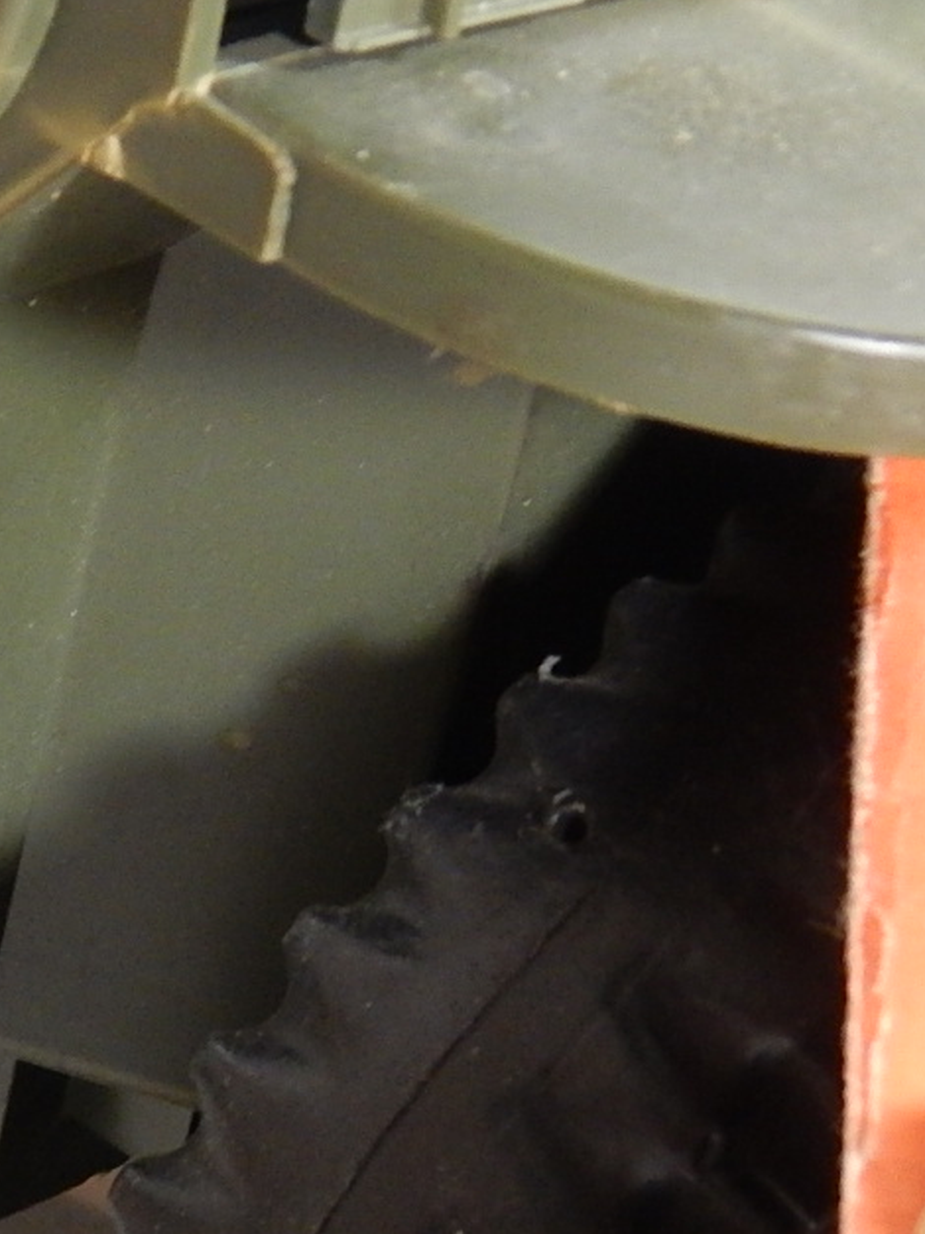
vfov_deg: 11.1
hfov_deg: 8.2
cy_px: 1175
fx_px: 6273
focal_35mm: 176
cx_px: -535
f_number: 4.1
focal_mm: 12.3
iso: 400
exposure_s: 1/13
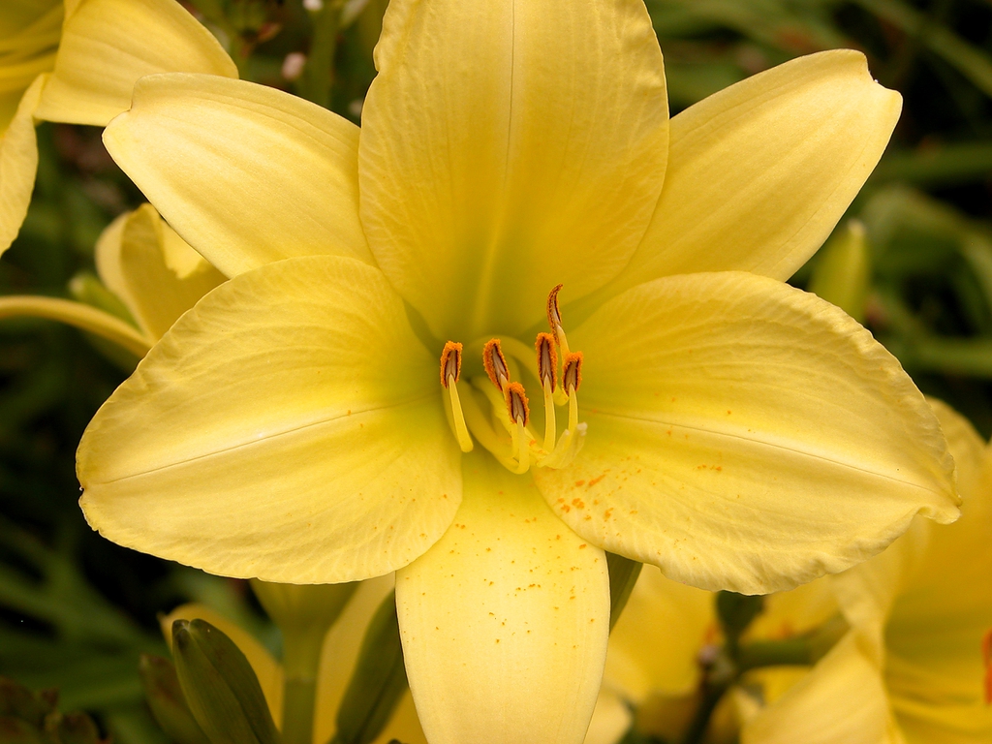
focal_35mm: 98
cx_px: 496
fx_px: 2808
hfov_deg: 20.0
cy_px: 372
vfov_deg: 15.1
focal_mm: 25.4
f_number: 5.1
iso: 100
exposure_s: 1/317
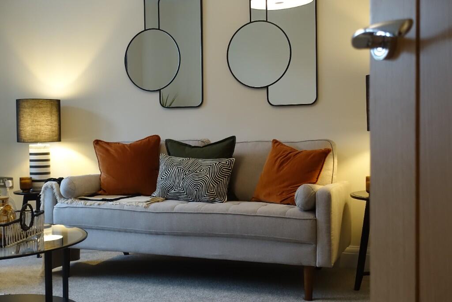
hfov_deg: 44.5
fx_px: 552
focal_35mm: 44
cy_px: 151
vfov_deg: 30.5
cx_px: 226
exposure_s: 1/50
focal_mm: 16.17
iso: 640
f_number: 2.8
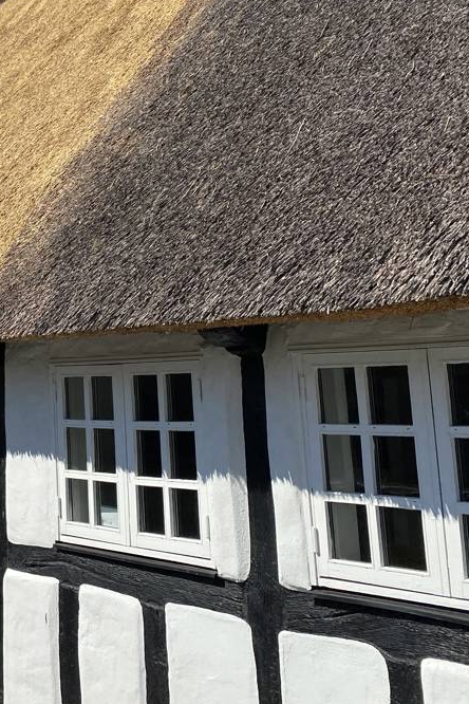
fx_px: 1016
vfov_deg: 37.8
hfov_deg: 23.3
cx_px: -125
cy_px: 242
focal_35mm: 52
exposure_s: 1/3846
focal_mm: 4.25
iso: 32
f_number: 1.8
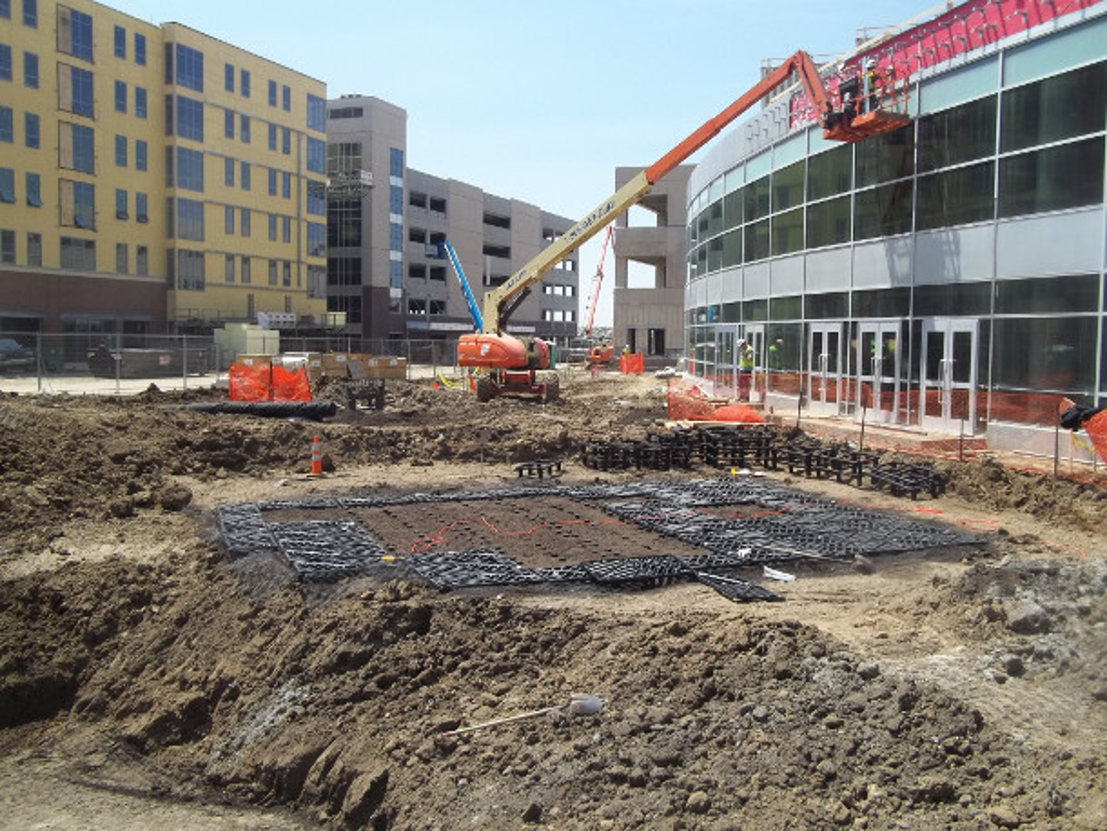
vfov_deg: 44.2
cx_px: 554
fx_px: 1024
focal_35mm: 32
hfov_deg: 56.8
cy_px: 416
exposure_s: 1/100
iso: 64
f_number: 8.8
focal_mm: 5.7
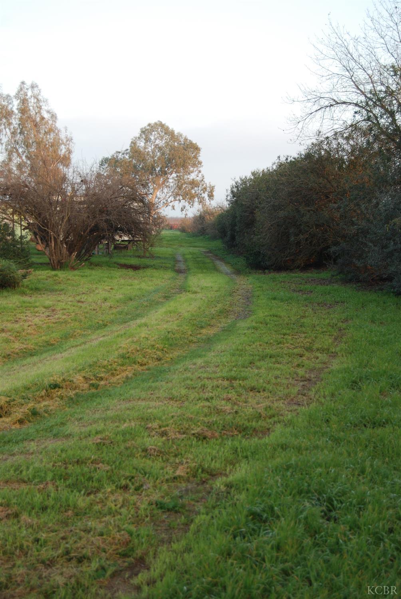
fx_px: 849
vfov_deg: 38.8
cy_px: 300
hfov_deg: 26.6
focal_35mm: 51
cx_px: 200
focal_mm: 34
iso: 200
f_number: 5
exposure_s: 1/80
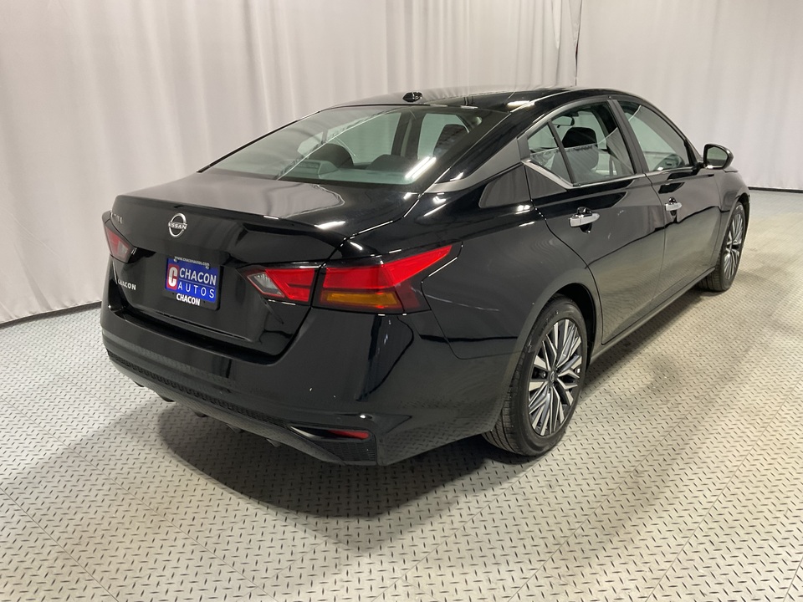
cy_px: 301
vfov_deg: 48.2
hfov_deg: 61.7
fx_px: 673
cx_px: 402
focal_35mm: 29
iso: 80
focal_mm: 3
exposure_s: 1/50
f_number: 1.8
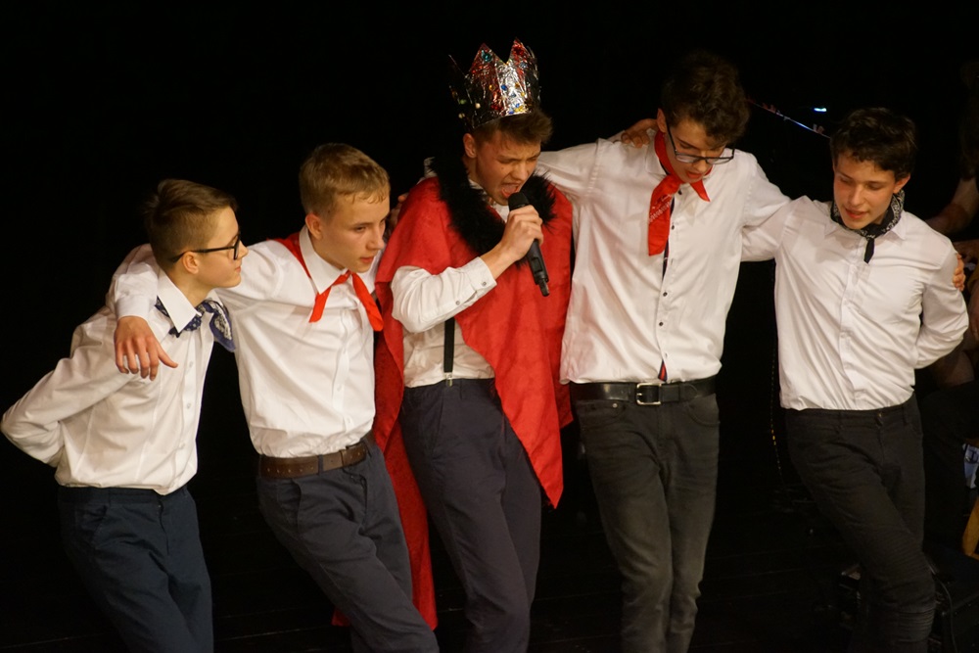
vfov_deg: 7.0
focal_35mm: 195
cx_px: 490
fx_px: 5303
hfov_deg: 10.5
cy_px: 326
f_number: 5.6
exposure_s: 1/200
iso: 3200
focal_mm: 130
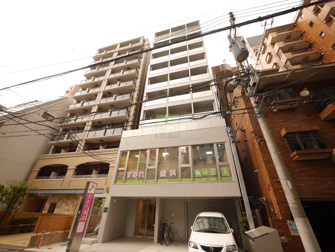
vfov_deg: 85.7
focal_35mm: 14
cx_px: 168
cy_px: 126
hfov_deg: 102.1
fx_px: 135
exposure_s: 1/100
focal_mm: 7
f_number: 4
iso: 160
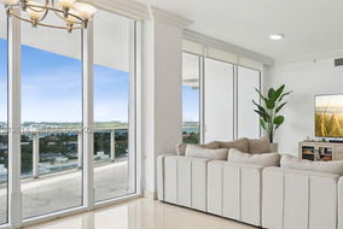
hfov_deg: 61.8
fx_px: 258
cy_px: 130
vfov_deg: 47.9
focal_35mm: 27
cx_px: 274
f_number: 8
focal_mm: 16
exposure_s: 1/25
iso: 400
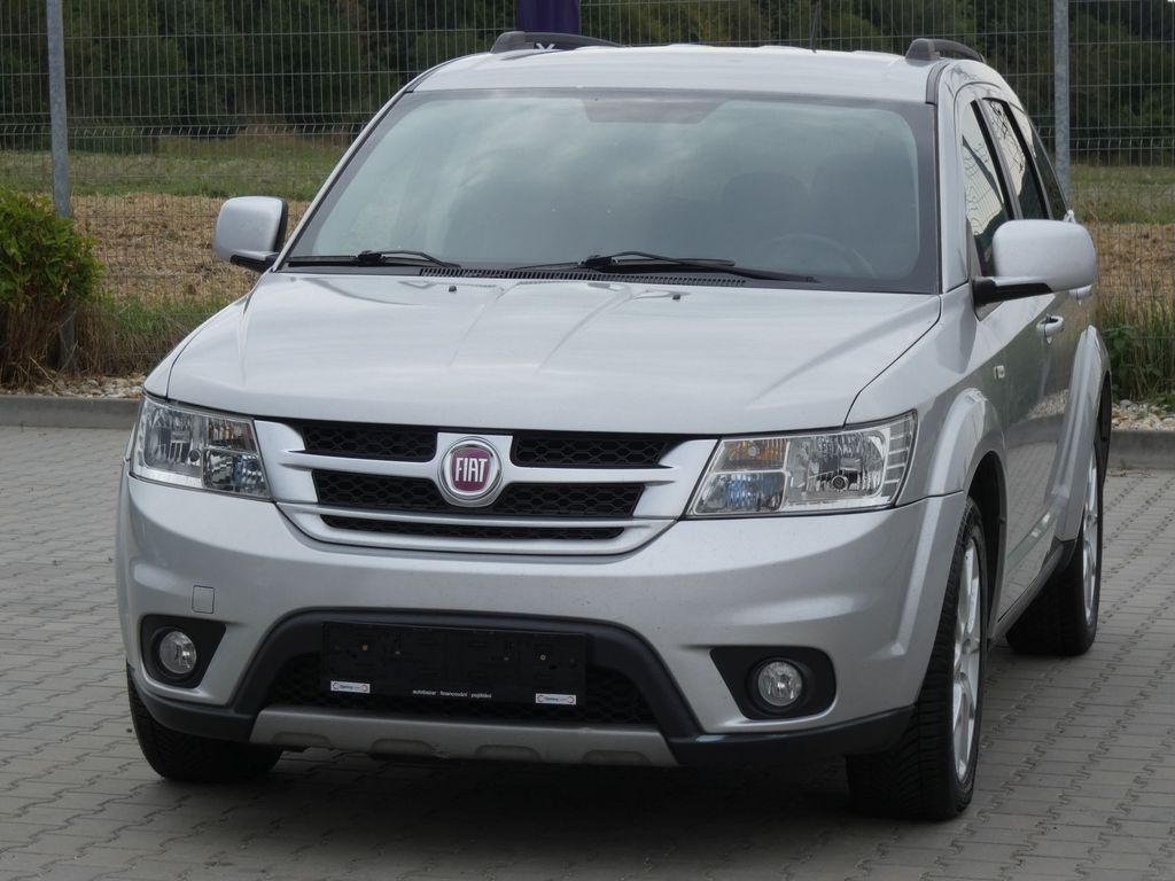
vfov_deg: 12.7
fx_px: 3971
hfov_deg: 16.8
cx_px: 588
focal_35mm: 117
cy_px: 440
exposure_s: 1/250
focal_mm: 21
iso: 80
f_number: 5.6
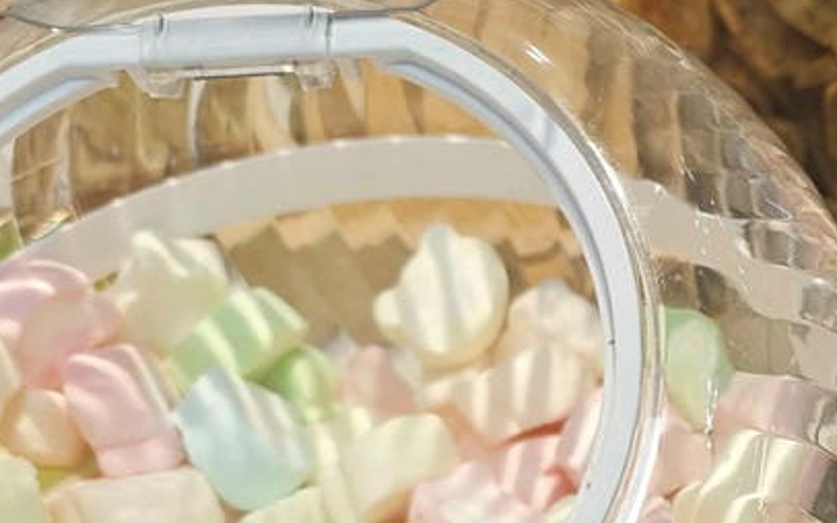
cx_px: 868
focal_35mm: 72
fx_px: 1643
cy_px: 439
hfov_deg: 26.8
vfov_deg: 17.9
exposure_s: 1/120
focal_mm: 8.72
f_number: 2
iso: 400
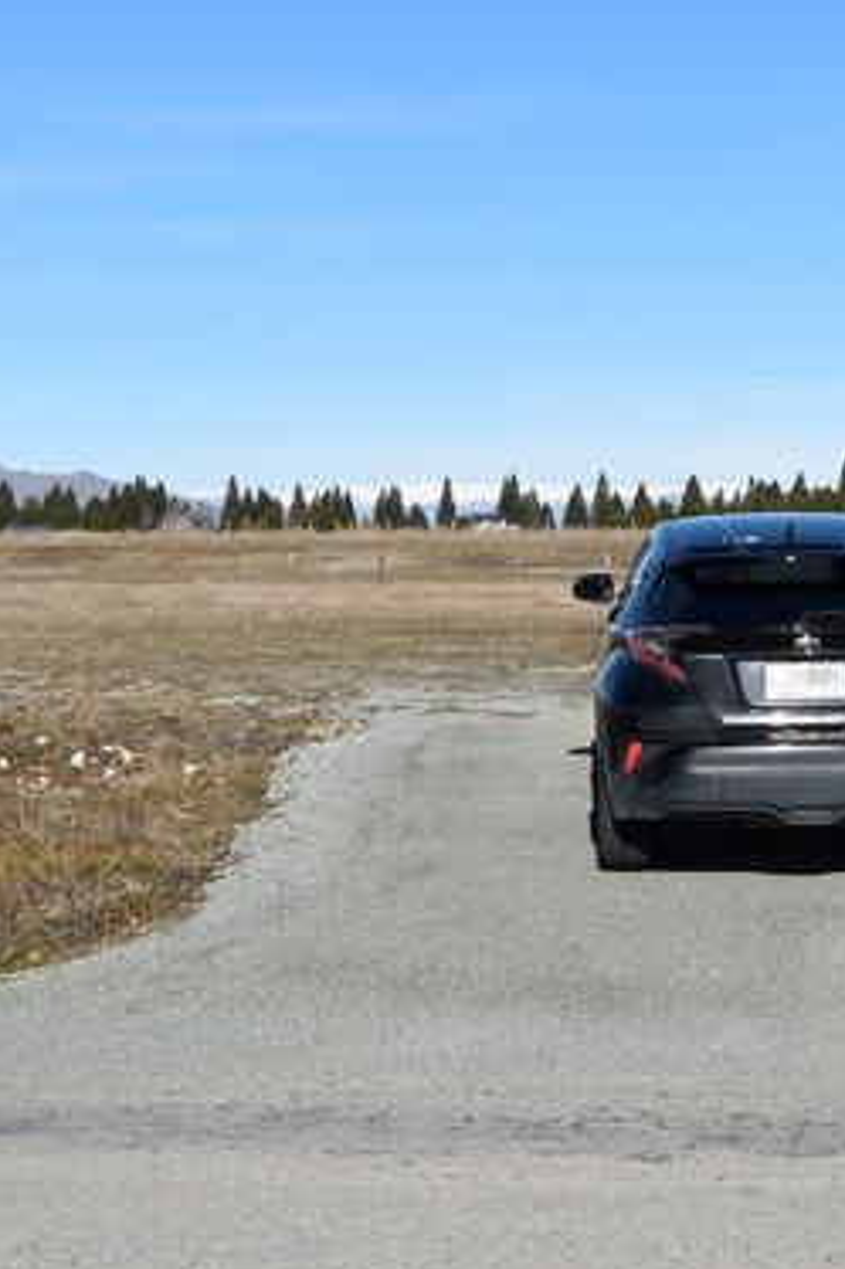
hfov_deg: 18.4
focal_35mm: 74
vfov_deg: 27.3
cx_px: 478
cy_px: 584
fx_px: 2608
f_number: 11
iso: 200
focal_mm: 24
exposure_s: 1/500
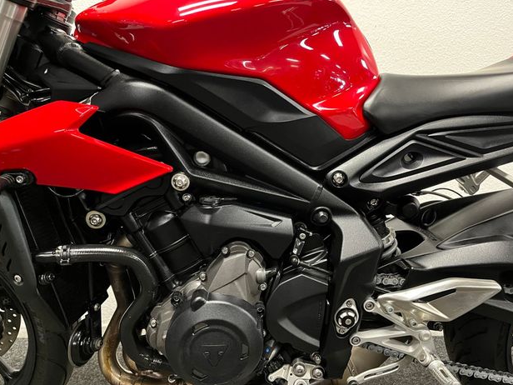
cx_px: 264
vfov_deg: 51.3
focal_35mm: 27
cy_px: 187
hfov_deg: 65.3
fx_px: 400
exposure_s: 1/33
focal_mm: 5.1
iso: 500
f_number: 1.6
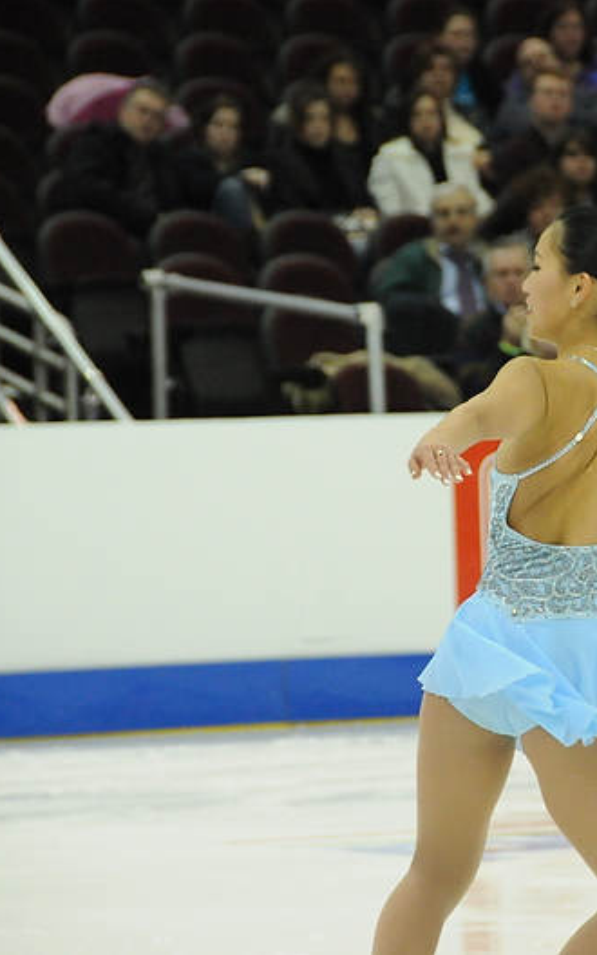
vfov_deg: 6.1
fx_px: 9033
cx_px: 584
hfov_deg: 3.8
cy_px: 477
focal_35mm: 347
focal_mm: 150
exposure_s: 1/640
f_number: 5.6
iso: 3200
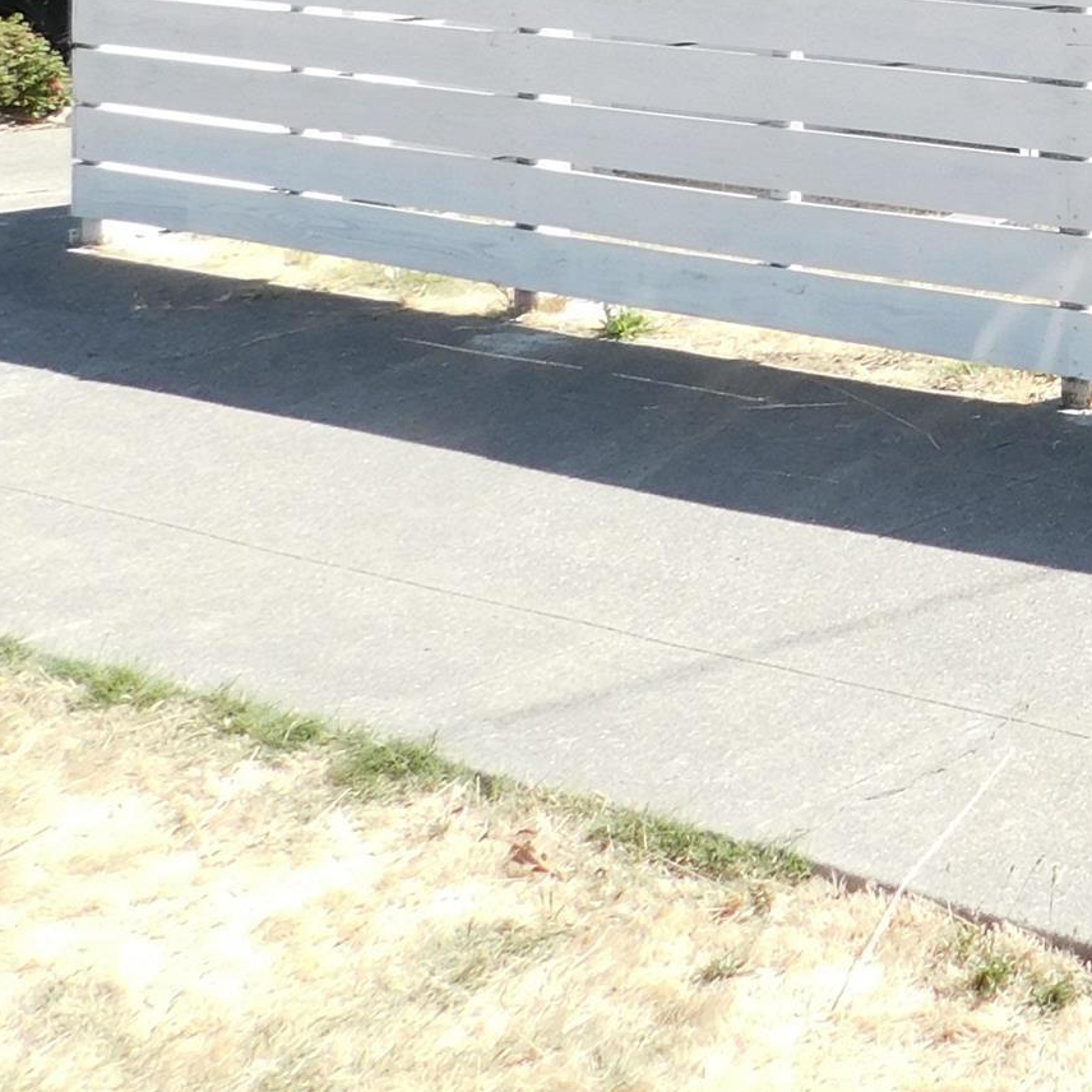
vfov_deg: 21.5
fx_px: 2605
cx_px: 1760
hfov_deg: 19.7
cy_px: -301
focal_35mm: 73
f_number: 3
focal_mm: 4
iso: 125
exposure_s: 1/640
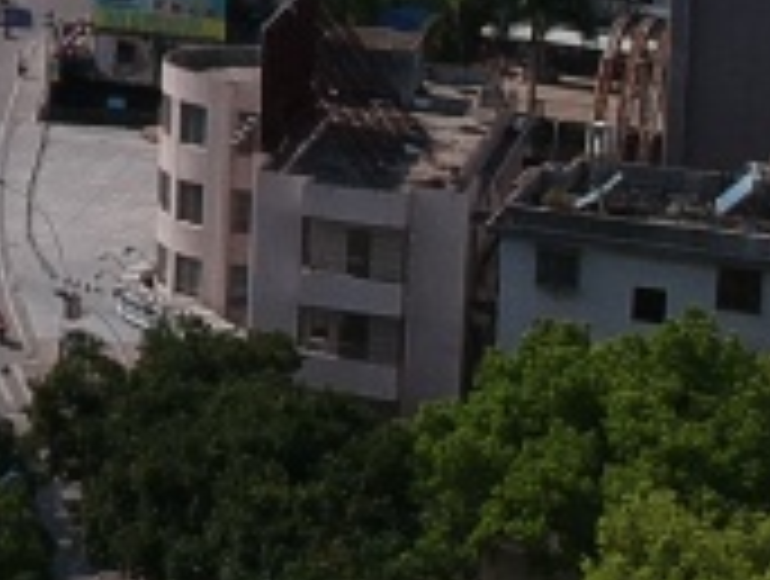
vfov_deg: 8.4
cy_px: -234
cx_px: -851
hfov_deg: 10.3
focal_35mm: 175
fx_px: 3901
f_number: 2.6
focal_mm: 4.49
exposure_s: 1/2500
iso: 100
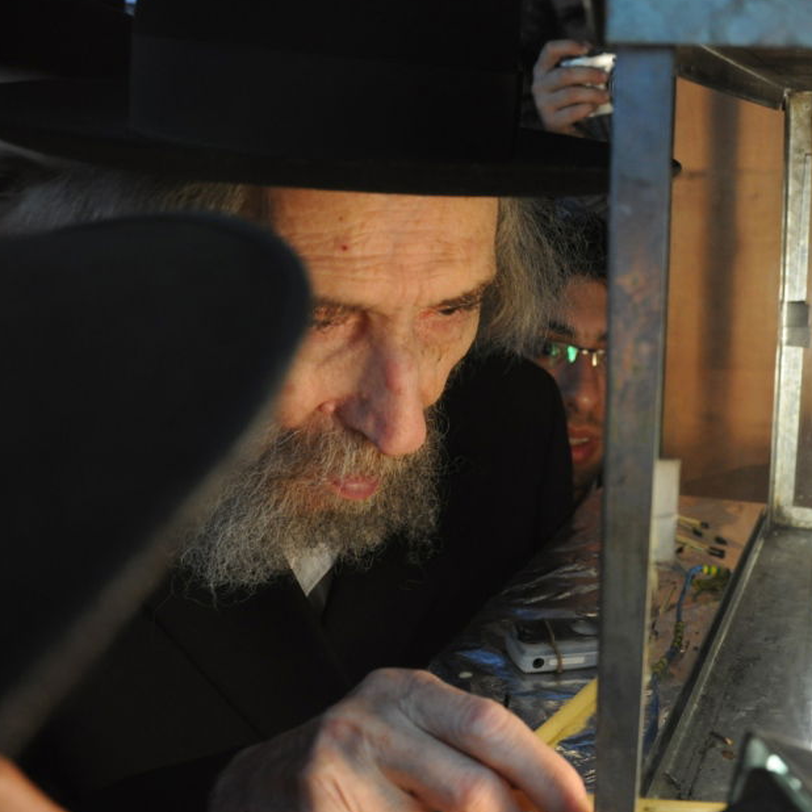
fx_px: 1008
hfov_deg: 42.9
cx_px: 575
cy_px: 395
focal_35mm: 38
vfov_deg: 43.9
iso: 800
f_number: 5
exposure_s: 1/100
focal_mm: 18
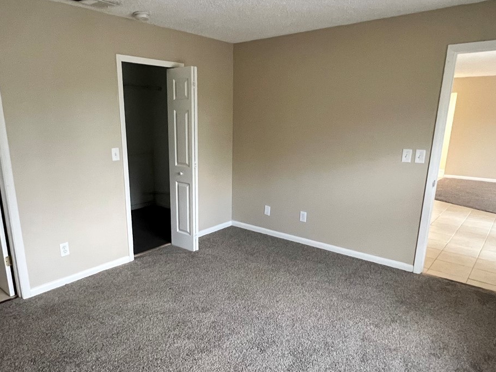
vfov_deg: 58.7
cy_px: 206
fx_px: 330
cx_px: 218
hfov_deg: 73.6
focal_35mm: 23
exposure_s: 1/60
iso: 640
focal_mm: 1.57
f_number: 1.8
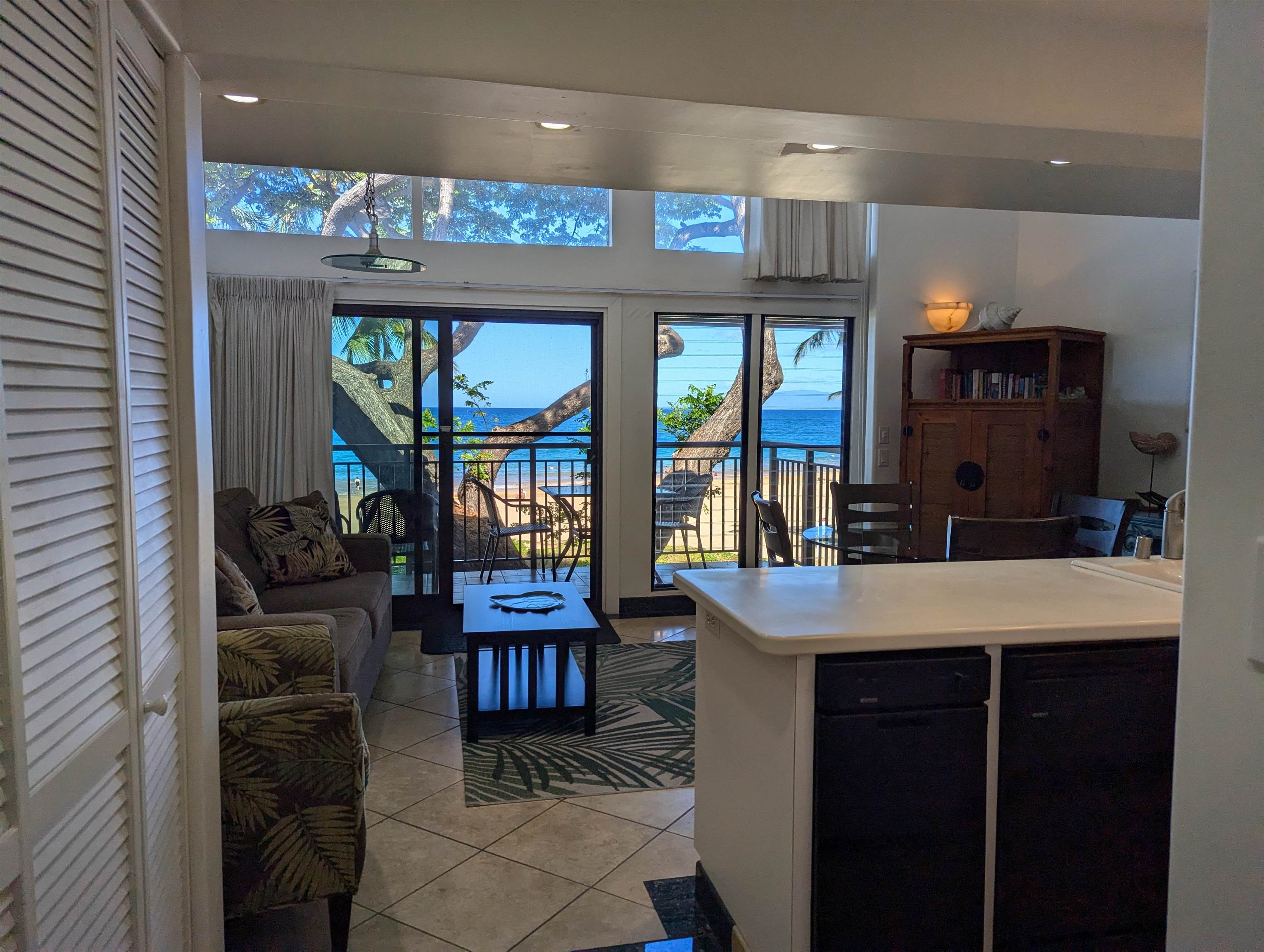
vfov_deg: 56.9
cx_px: 632
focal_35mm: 24
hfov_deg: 71.5
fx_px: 878
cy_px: 476
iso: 44
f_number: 1.85
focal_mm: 6.81
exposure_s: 1/658
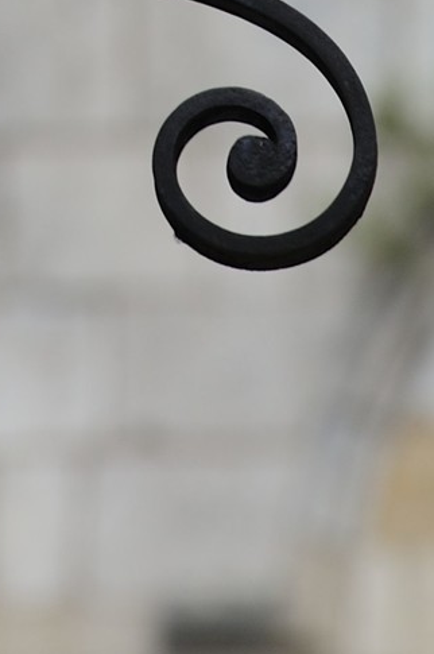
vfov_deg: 2.2
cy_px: -845
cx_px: -36
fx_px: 17100
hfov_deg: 1.5
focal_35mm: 943
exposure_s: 1/500
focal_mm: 190
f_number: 7.1
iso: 200
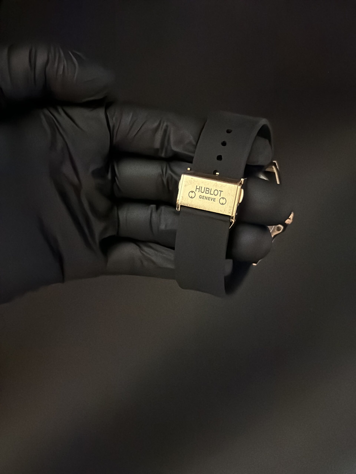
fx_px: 658
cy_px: 237
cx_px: 178
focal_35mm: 48
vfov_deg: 39.7
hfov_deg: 30.3
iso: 10000
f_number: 1.78
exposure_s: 1/15
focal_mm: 6.86
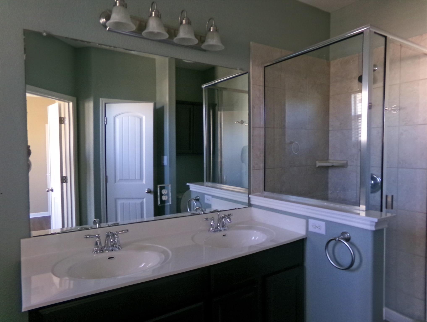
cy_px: 161
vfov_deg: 57.0
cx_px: 214
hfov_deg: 71.5
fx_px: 297
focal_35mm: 24
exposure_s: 1/17
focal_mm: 4.3
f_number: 3.7
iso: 637
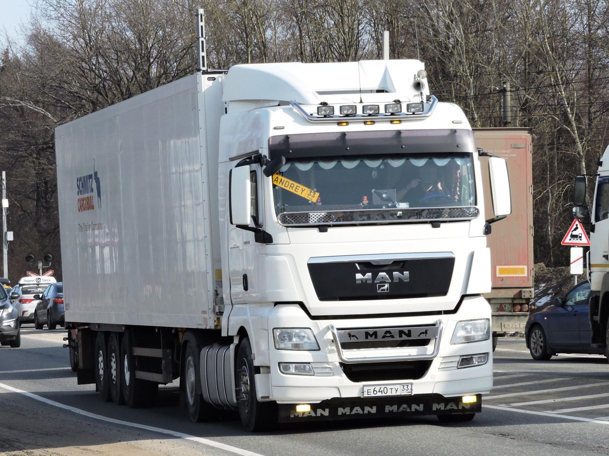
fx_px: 2991
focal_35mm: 170
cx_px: 304
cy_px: 228
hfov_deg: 11.6
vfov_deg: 8.7
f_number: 5.2
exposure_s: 1/400
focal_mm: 30.5
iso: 100
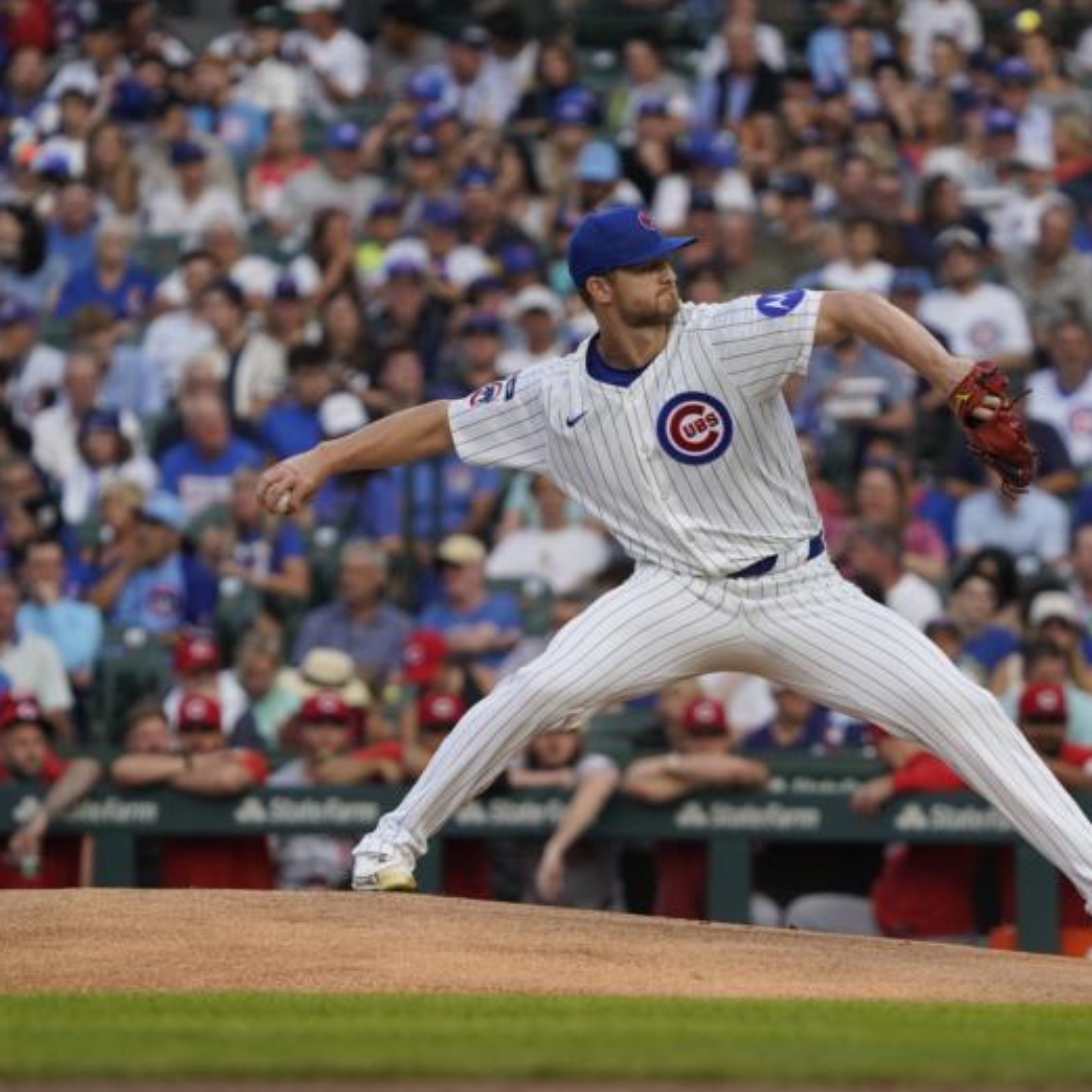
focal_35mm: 513
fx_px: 18309
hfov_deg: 3.4
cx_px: 682
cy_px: 547
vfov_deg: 3.4
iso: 1600
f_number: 6.3
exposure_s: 1/1600
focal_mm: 400
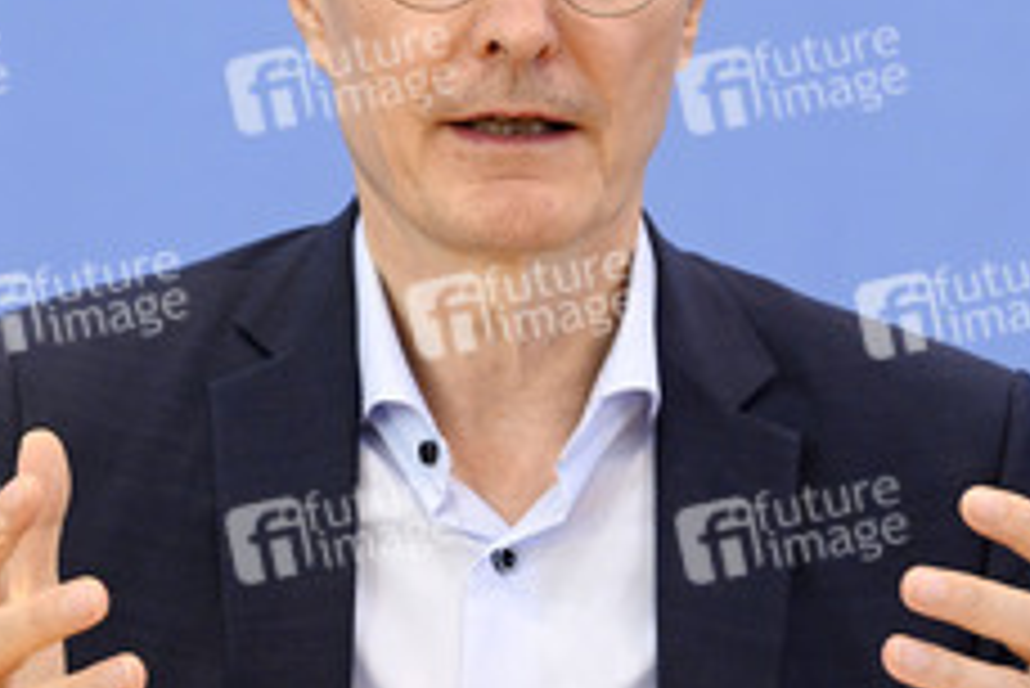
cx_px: 403
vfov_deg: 5.8
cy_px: 193
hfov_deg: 8.7
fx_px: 6756
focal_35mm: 236
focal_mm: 120
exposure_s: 1/500
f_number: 5.6
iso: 3200
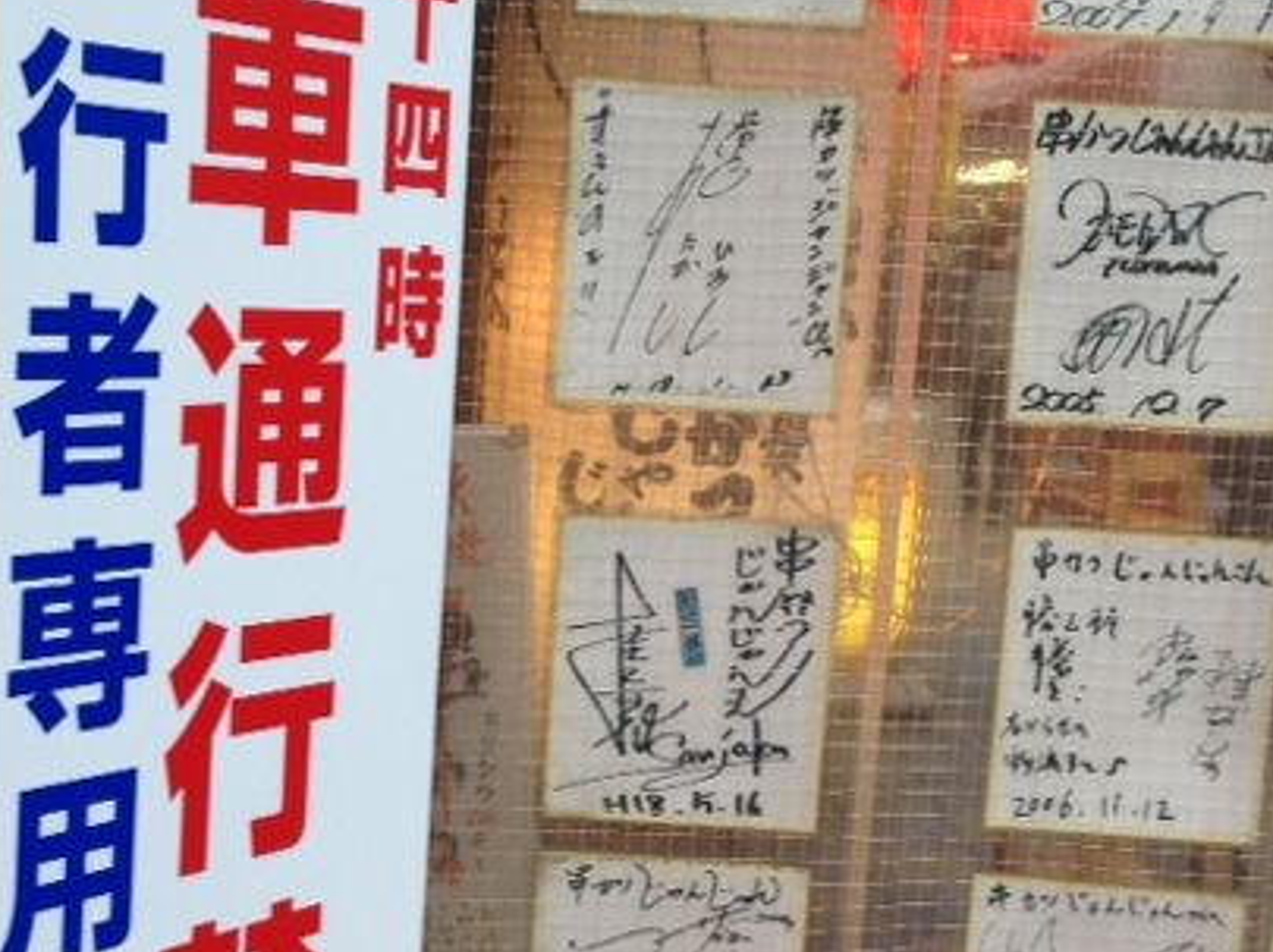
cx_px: 695
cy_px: 520
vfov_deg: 27.5
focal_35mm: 53
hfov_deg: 36.2
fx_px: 1947
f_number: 2.4
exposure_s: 1/120
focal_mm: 4.12
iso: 64
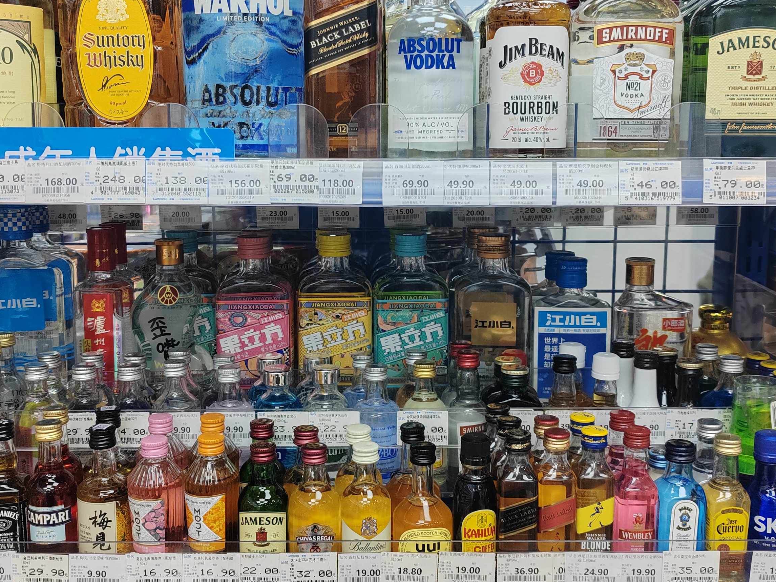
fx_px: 964
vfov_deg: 33.6
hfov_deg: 43.8
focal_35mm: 43
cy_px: 257
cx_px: 368
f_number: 1.8
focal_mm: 6.14
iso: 400
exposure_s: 1/100
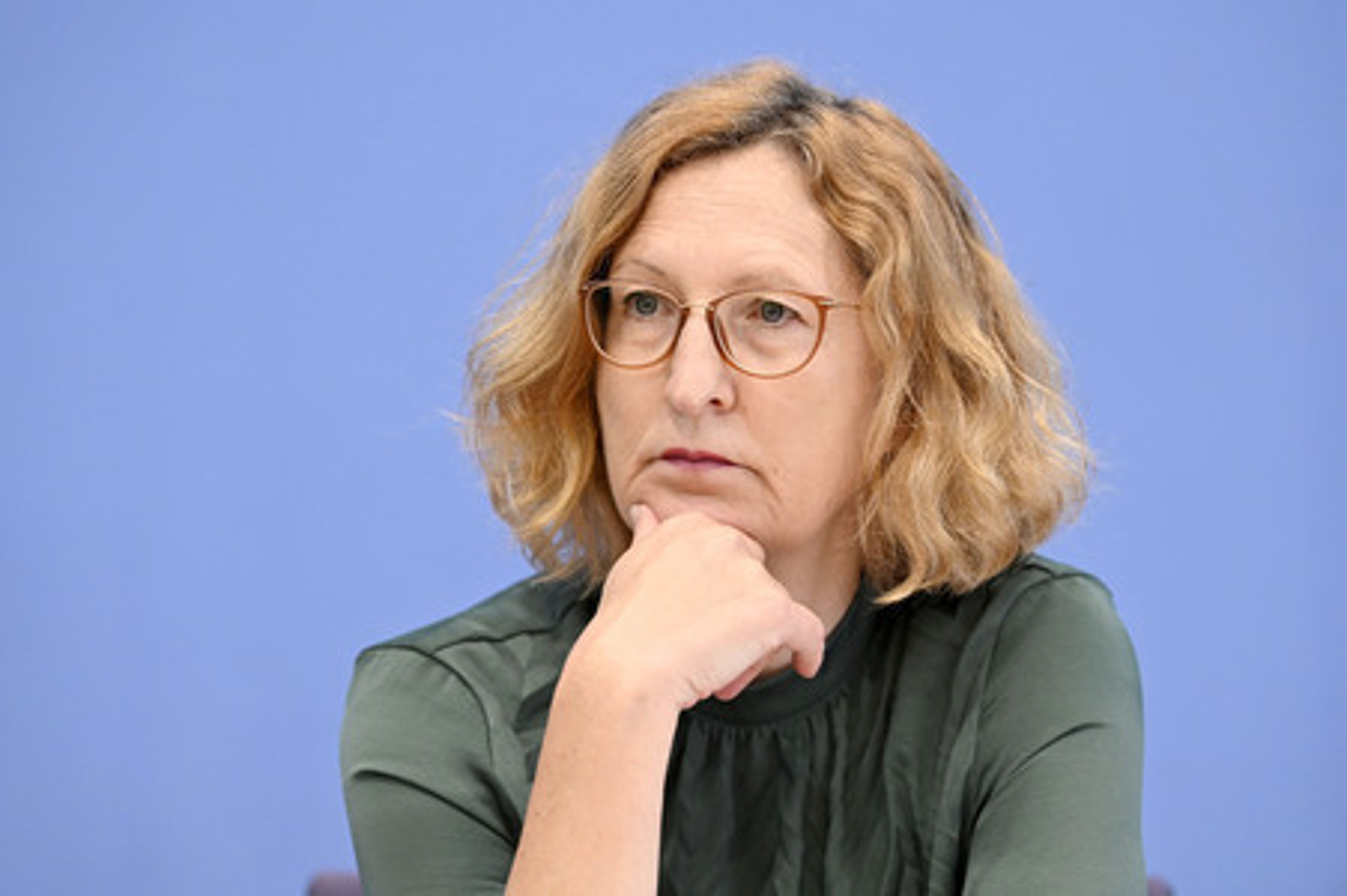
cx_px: 674
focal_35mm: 150
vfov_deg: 9.1
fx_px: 5608
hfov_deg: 13.7
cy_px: 448
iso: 3200
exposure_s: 1/800
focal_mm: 150
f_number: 4
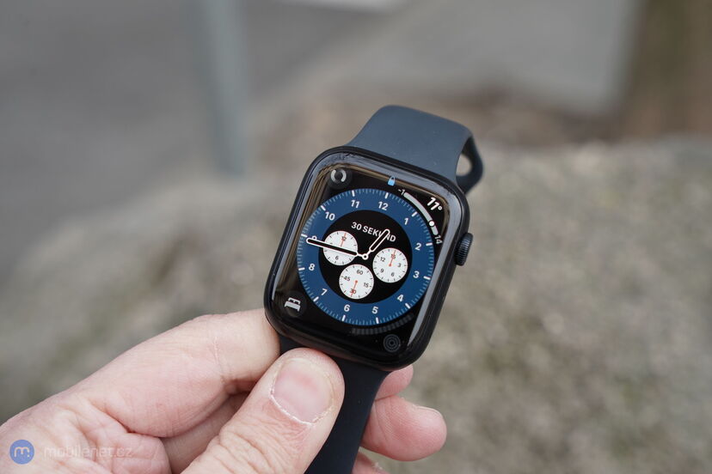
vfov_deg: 19.5
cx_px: 356
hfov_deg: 28.8
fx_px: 1384
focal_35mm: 70
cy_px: 237
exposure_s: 1/160
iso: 320
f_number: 7.1
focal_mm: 70
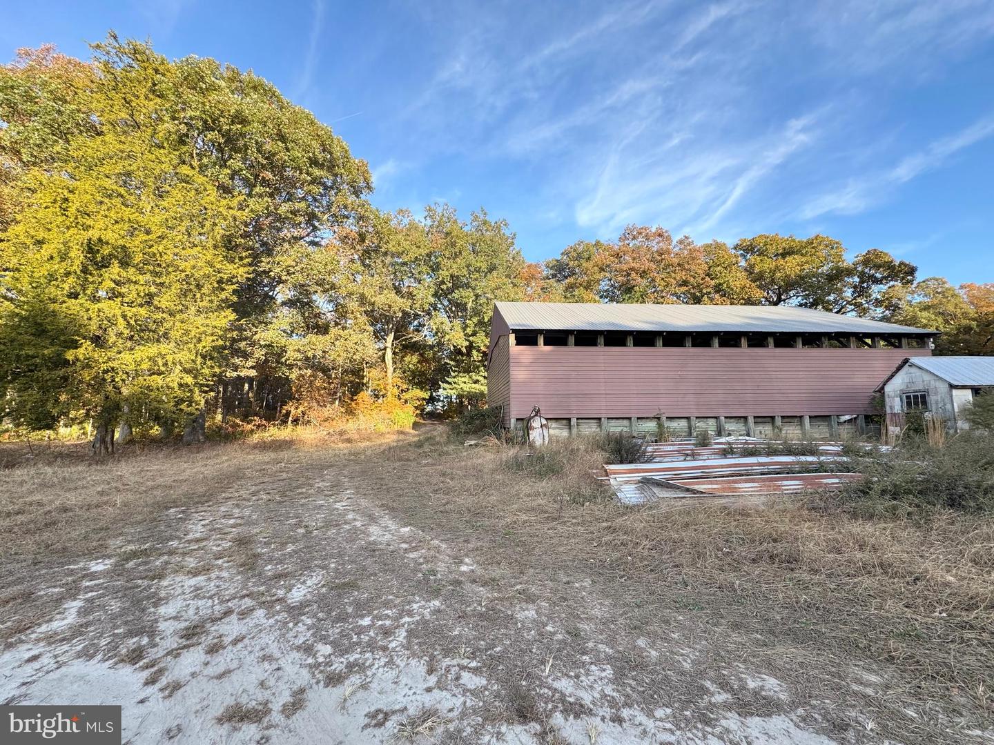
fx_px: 402
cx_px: 497
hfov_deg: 102.1
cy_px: 372
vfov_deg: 85.7
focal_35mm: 14
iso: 40
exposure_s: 1/294
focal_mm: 2.22
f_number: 2.2
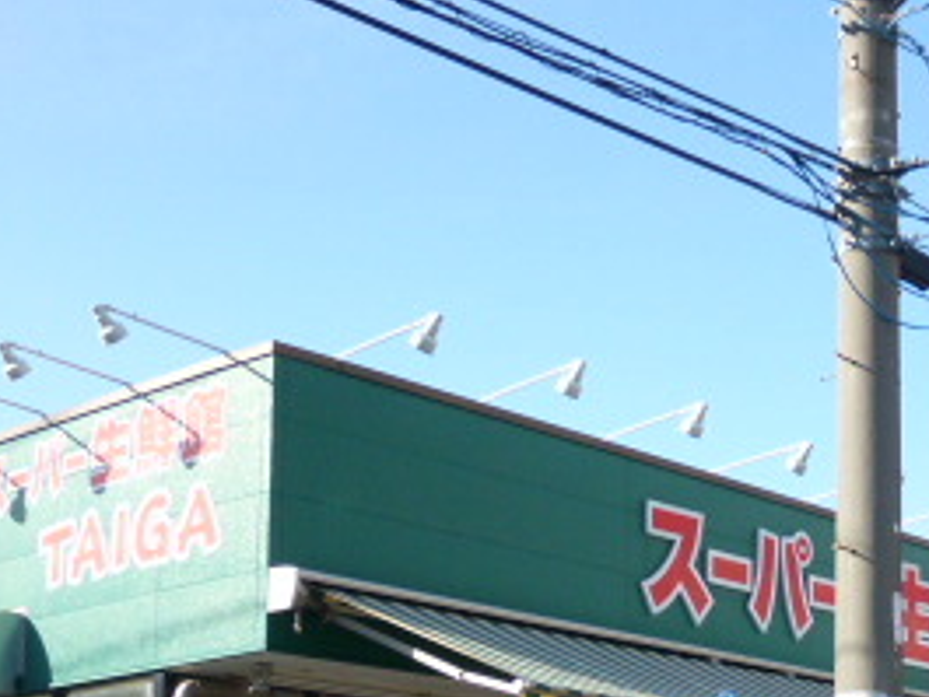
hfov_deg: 27.3
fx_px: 1879
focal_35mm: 70
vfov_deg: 20.3
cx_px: 719
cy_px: 718
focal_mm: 5.1
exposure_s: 1/1000
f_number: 2.4
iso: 100
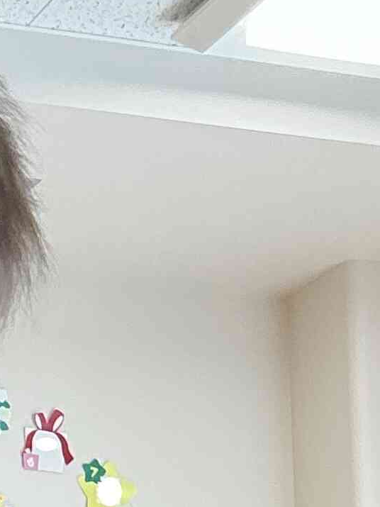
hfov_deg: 13.4
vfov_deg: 15.9
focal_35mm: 110
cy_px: 830
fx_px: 1611
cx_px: 331
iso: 32
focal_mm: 3
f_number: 1.8
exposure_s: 1/120
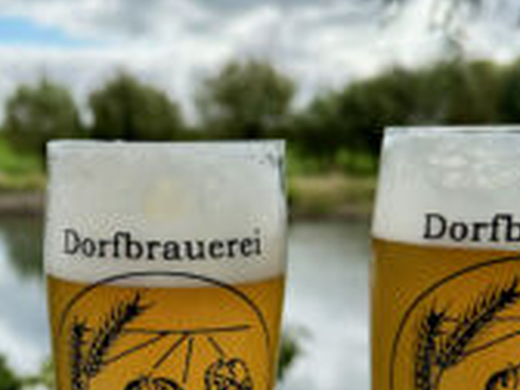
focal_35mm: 57
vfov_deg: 24.9
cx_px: 96
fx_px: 856
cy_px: 356
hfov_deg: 32.7
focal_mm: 6.86
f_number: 1.78
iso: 80
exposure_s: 1/2410
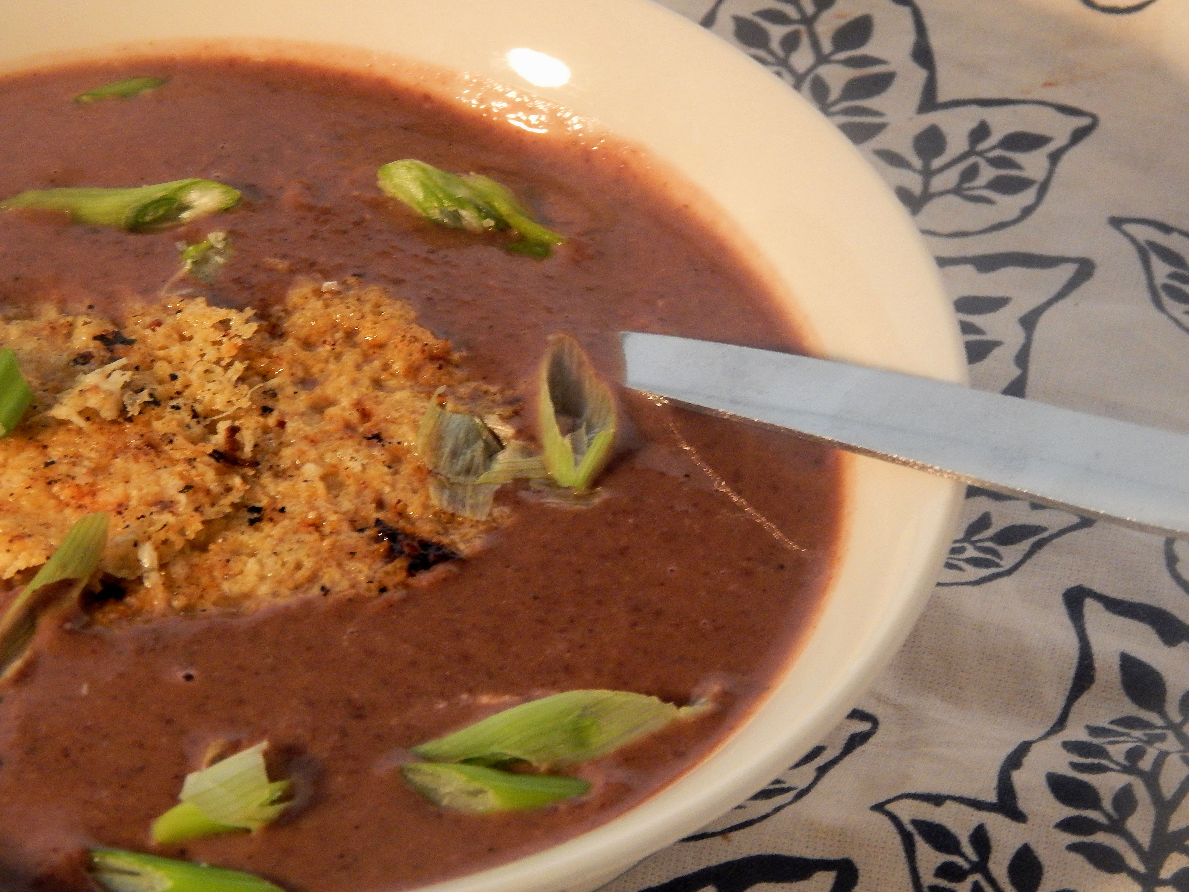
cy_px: 446
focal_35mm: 132
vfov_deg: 11.2
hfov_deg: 14.9
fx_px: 4534
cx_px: 594
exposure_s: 1/15
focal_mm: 23.4
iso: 400
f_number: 4.8
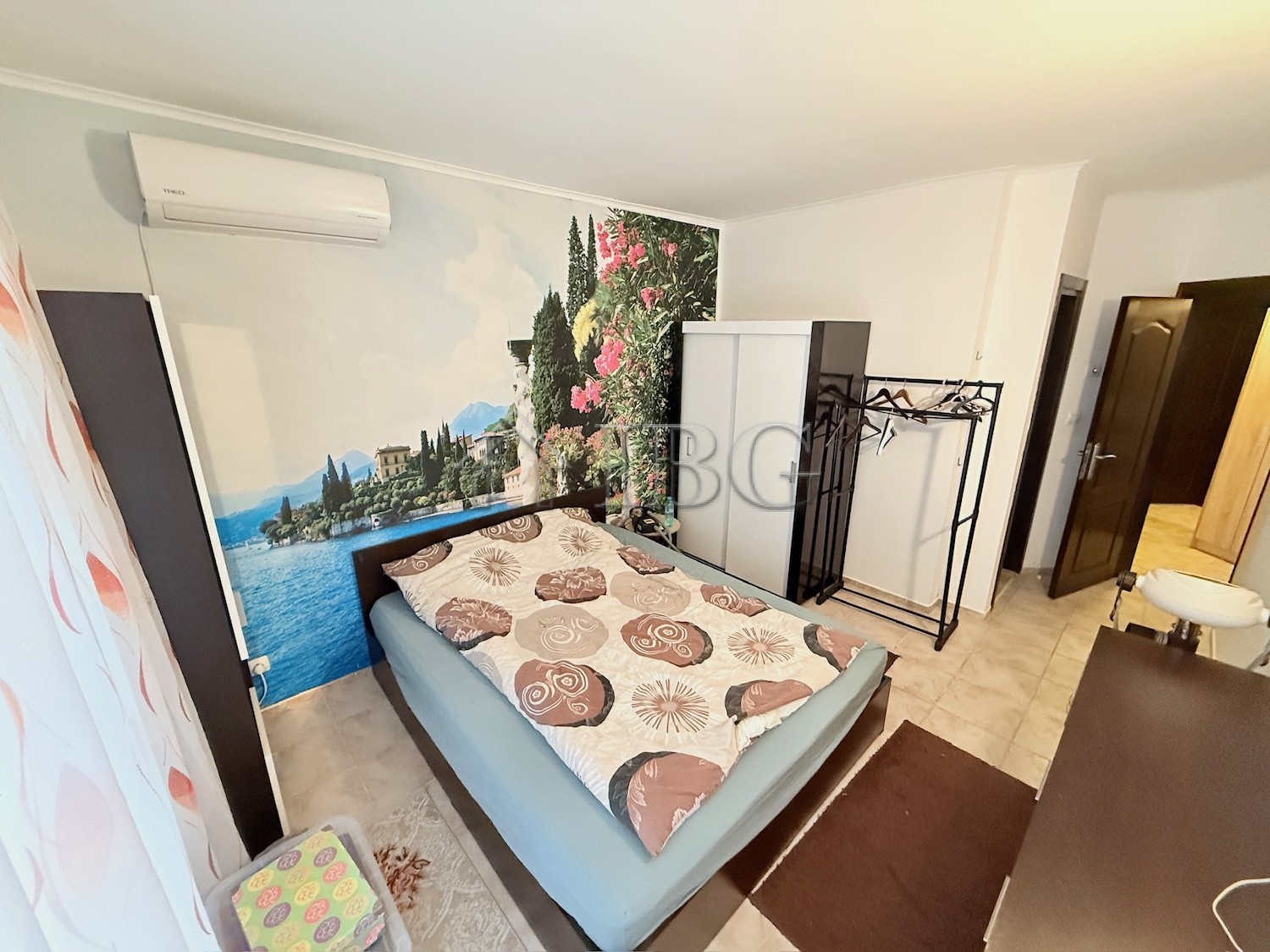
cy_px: 476
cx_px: 635
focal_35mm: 14
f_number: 2.2
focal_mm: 2.22
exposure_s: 1/50
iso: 800
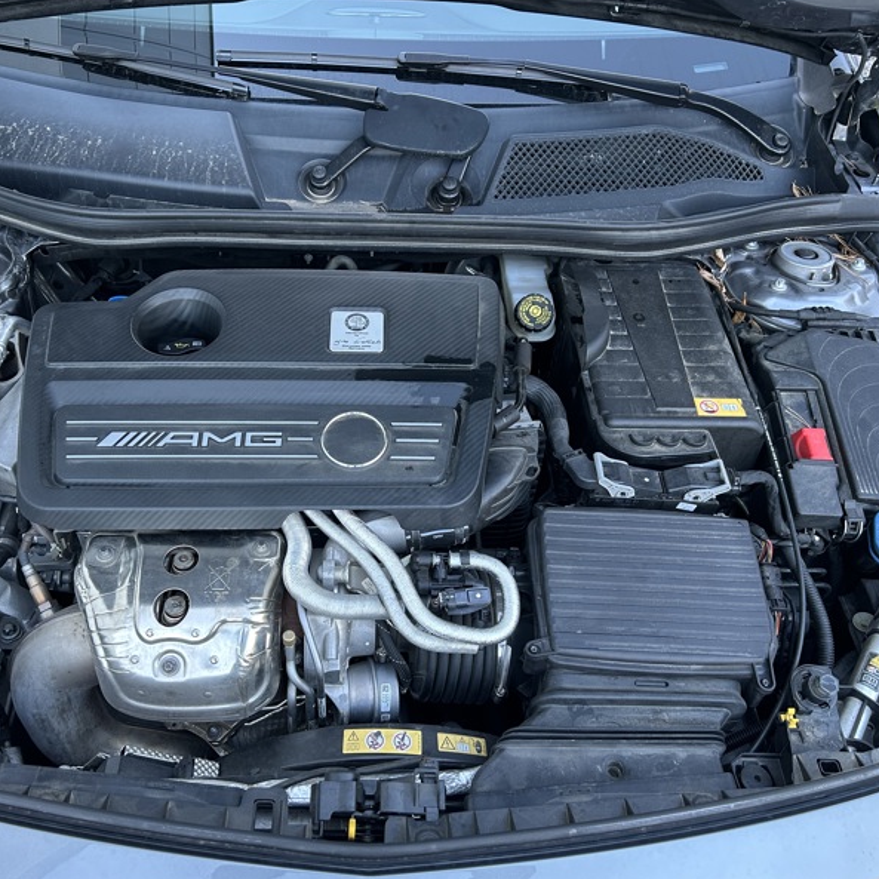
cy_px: 440
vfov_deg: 52.5
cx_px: 377
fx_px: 891
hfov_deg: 52.3
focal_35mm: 31
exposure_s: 1/90
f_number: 1.5
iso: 125
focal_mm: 5.7
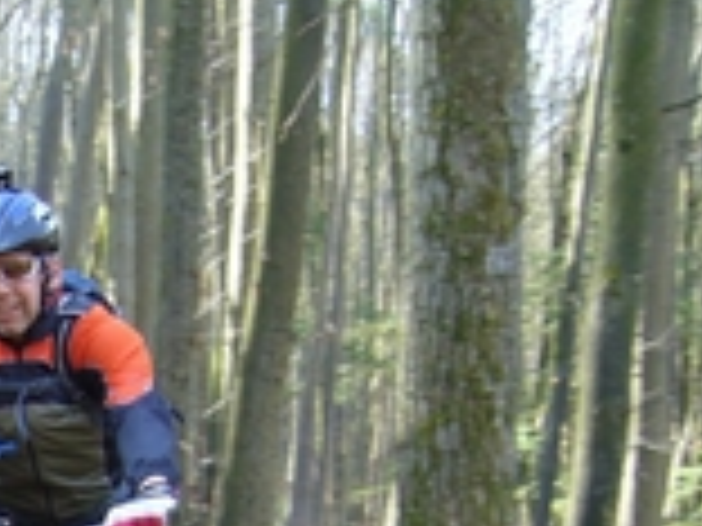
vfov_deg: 15.9
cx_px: -153
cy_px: 602
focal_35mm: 90
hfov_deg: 20.3
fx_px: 1825
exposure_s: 1/30
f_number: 2.8
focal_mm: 5.8
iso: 80
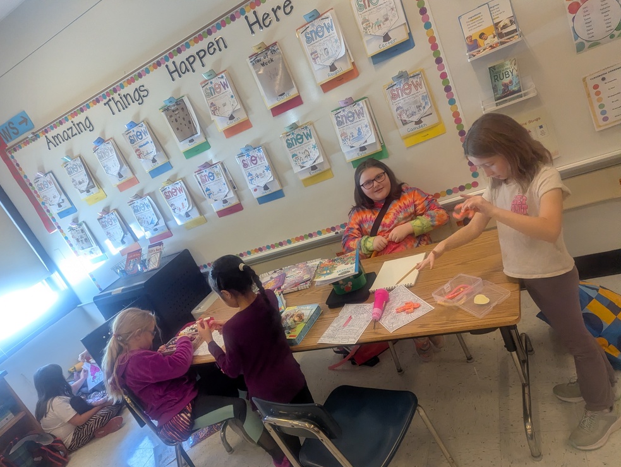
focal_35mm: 25
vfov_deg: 55.0
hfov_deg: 69.3
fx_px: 449
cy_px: 242
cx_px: 298
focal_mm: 6.81
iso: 536
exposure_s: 1/254
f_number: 1.85
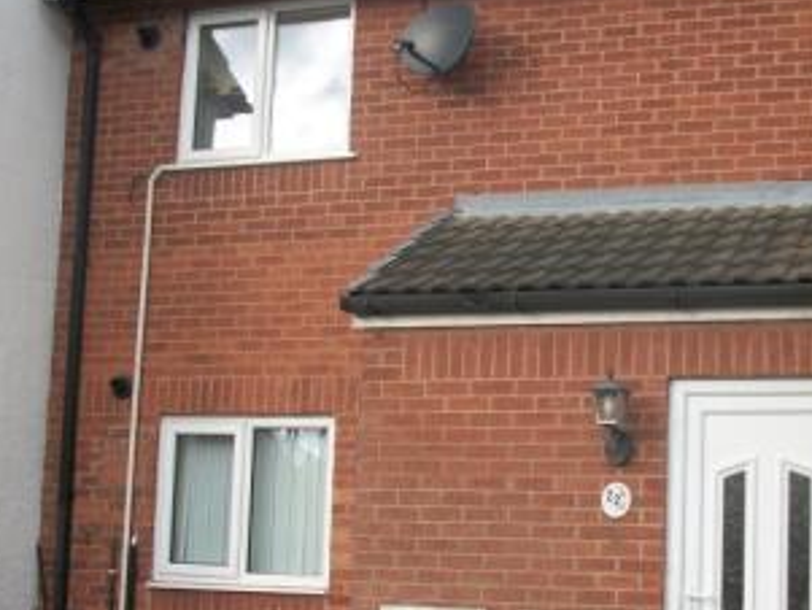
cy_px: 468
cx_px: 506
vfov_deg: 23.4
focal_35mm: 62
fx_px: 1455
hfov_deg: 31.1
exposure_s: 1/400
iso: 80
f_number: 2.9
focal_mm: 5.7
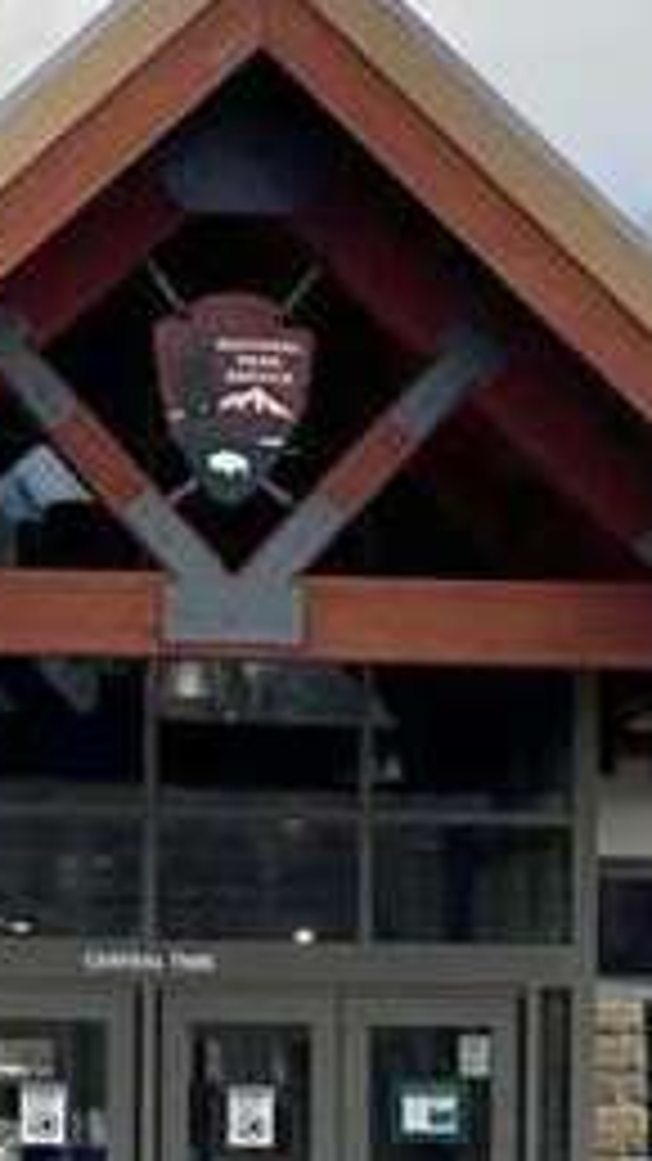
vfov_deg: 12.1
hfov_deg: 6.9
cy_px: 1143
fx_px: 5413
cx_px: 274
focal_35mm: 176
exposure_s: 1/2817
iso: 20
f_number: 2
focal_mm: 6
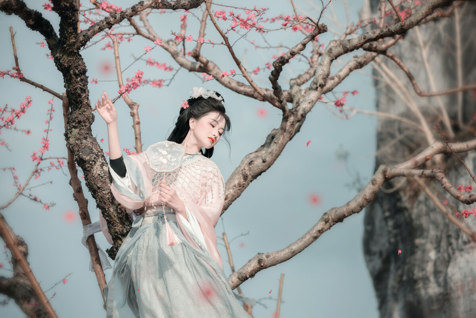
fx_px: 1772
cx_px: 238
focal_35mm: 134
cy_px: 159
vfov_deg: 10.2
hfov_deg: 15.3
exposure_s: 1/1250
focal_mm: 135
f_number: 2.8
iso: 50
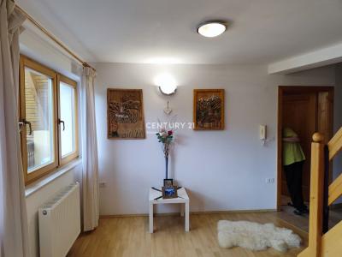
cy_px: 128
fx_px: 227
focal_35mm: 23
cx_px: 171
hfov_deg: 73.9
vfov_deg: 58.9
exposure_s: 1/100
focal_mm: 5.59
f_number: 1.88
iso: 630
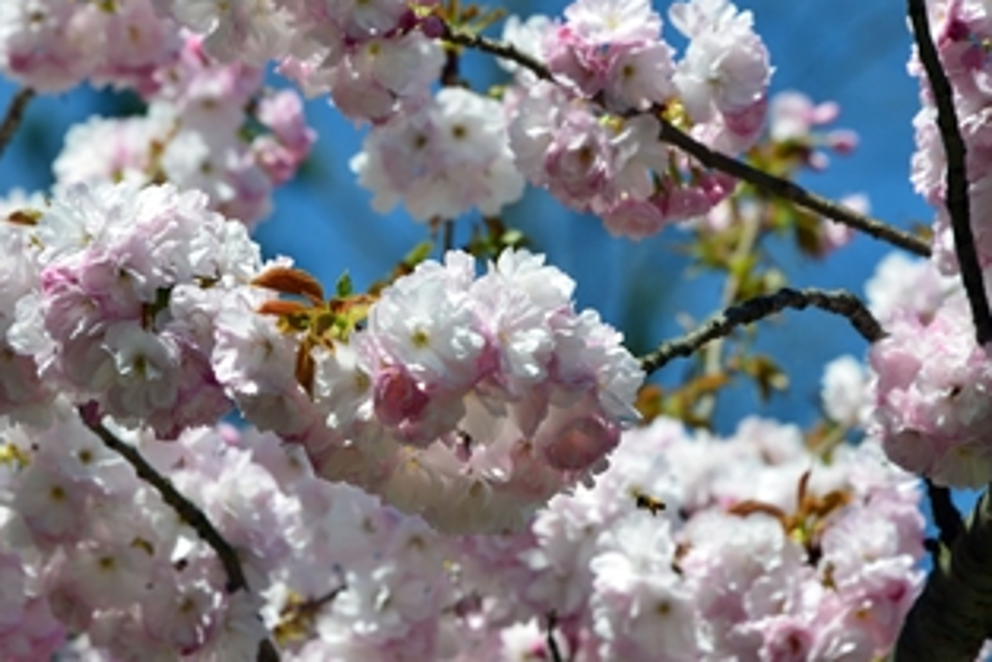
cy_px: 325
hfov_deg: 5.4
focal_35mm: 383
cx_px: 488
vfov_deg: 3.6
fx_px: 10558
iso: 400
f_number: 13
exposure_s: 1/500
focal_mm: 300
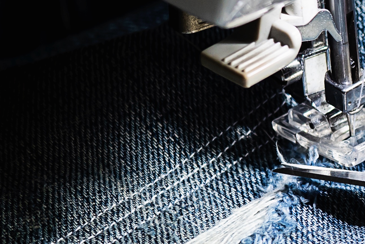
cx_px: 588
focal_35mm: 203
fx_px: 2058
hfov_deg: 9.8
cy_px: 150
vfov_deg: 6.8
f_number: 3.2
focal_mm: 25
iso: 200
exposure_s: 1/40
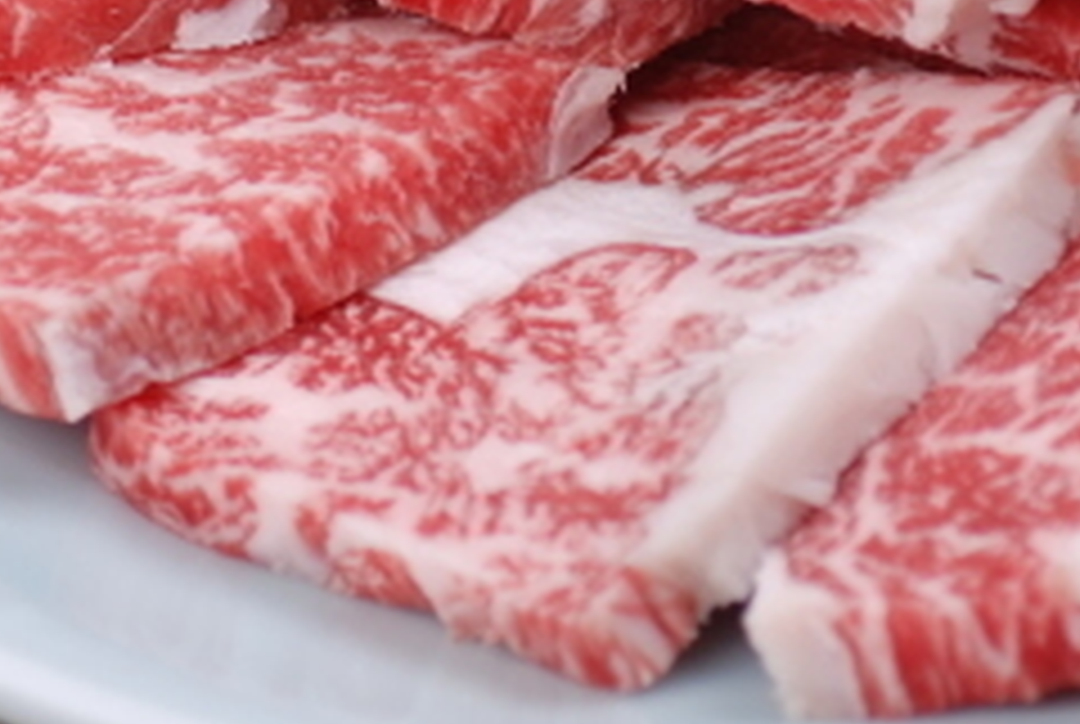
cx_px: 932
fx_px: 11541
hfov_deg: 5.4
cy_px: -340
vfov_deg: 3.6
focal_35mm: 384
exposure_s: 1/125
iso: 125
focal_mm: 60
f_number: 4
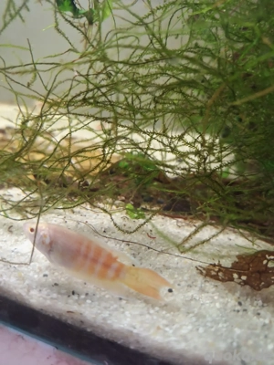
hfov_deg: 58.9
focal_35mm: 23
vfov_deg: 73.9
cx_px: 137
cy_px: 182
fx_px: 243
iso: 250
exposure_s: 1/50
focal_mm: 5.54
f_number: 1.8
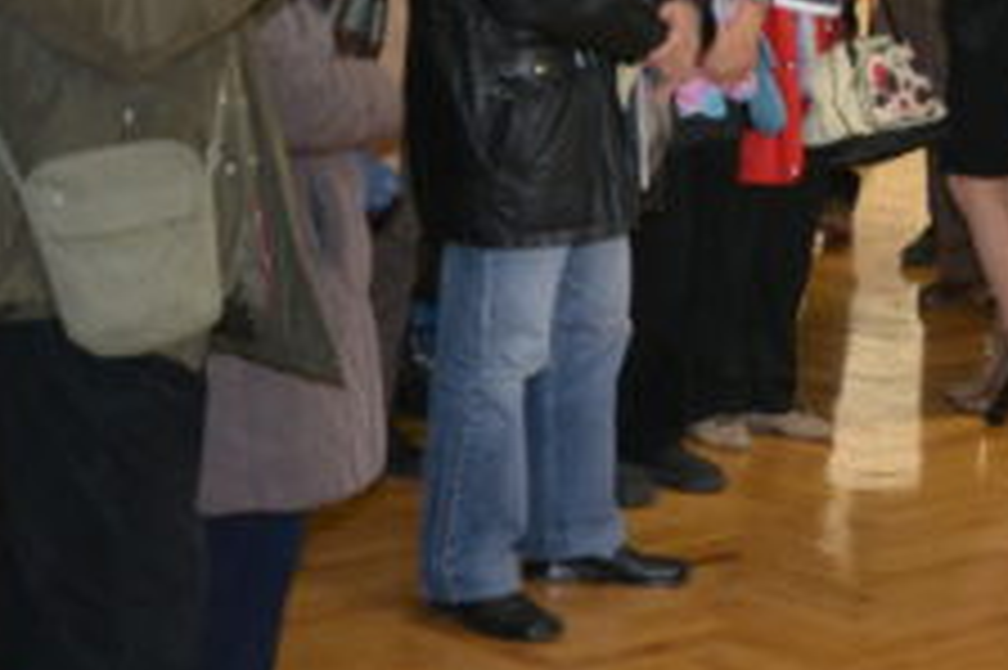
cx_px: 828
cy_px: -74
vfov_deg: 10.9
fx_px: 3469
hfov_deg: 16.4
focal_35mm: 124
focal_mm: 24
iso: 800
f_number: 5
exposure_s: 1/60
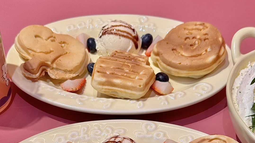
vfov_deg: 16.7
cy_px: 153
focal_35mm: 70
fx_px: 473
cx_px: 128
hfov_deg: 30.2
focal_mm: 6.76
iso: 50
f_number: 1.78
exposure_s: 1/192
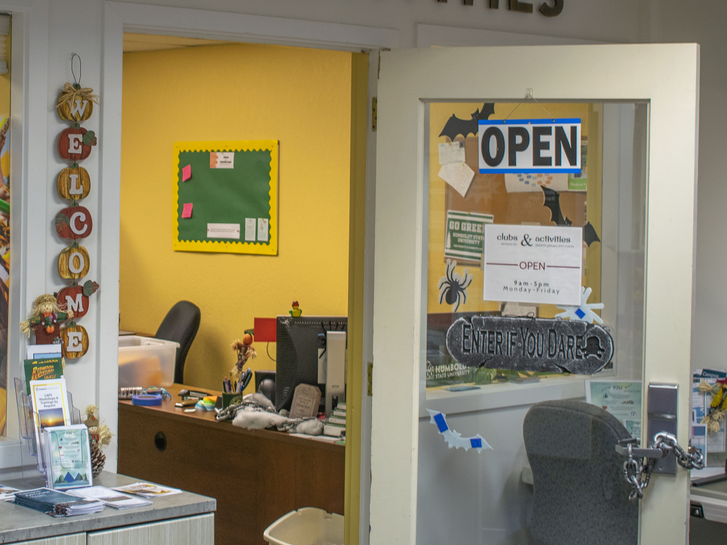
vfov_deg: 19.8
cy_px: 184
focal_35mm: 74
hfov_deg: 26.2
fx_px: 1554
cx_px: 259
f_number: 4.2
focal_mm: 28
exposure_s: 1/25
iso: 160
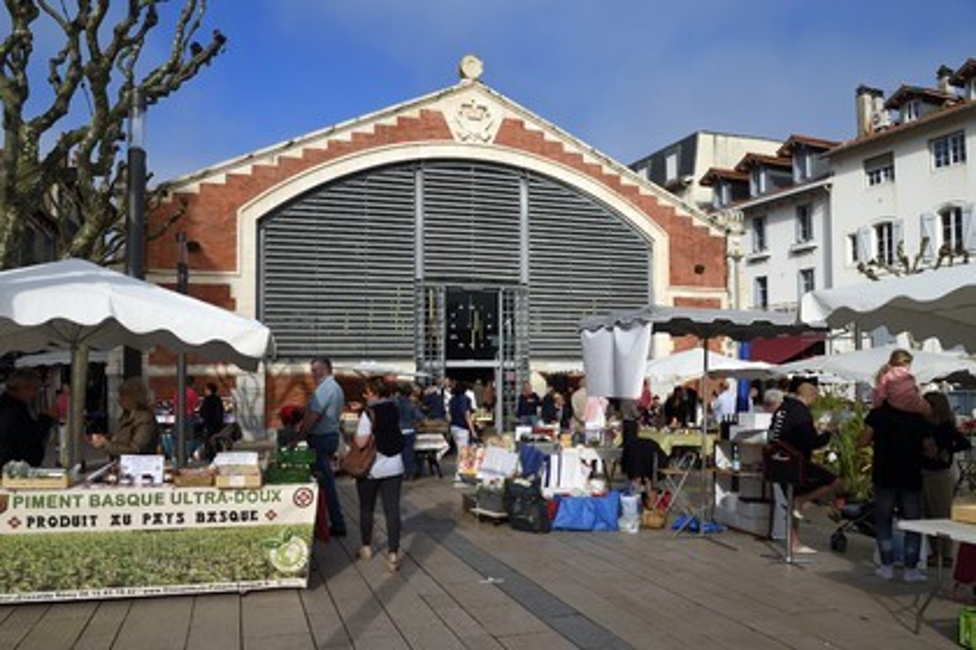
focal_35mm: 24
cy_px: 325
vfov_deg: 53.1
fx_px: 651
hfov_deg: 73.7
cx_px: 488
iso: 200
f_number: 11
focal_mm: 24
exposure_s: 1/250
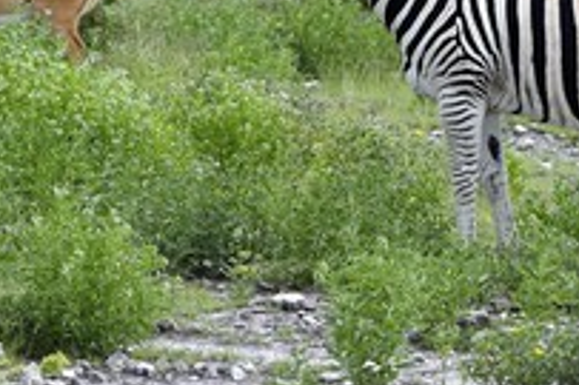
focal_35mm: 580
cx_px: 308
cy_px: 34
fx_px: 9321
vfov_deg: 2.4
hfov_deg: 3.6
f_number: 8
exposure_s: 1/640
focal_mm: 280
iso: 400
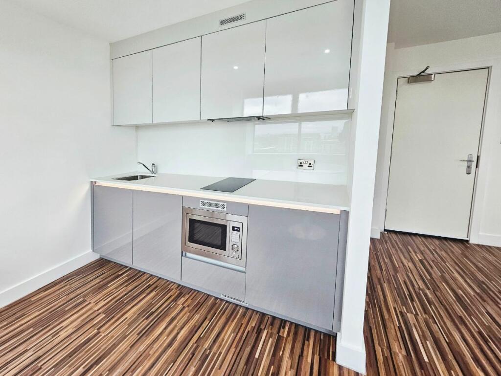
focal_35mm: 13
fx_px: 188
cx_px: 250
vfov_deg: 90.0
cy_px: 188
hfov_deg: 106.2
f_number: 2.2
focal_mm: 1.74
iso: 64
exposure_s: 1/50
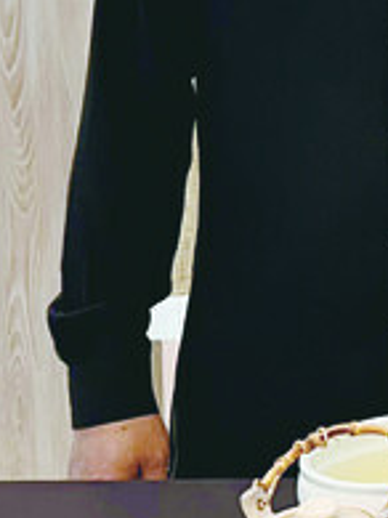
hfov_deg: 11.3
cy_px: -90
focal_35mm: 118
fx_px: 1765
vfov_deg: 16.1
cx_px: 787
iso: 80
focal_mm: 6.86
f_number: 1.78
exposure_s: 1/120
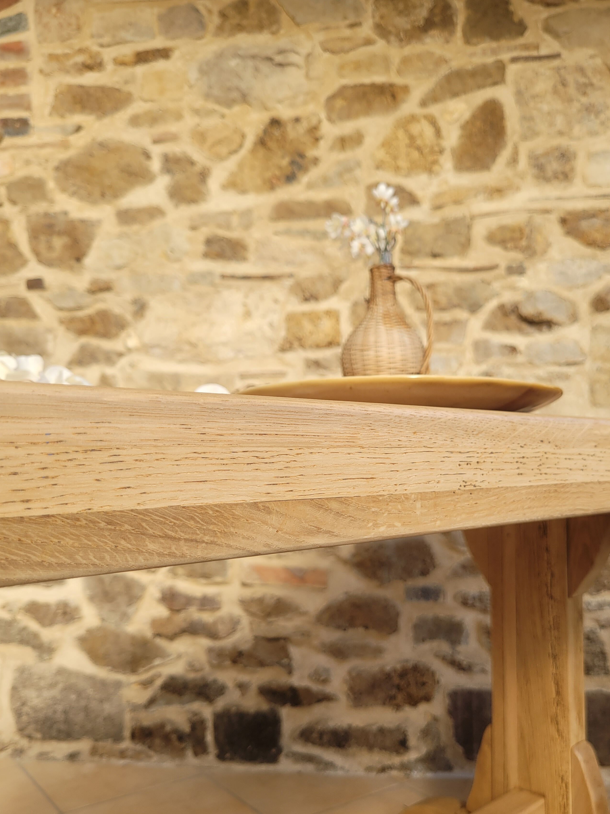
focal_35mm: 31
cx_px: 340
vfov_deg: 58.3
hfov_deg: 45.4
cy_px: 437
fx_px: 728
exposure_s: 1/628
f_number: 1.8
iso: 40
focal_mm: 5.4
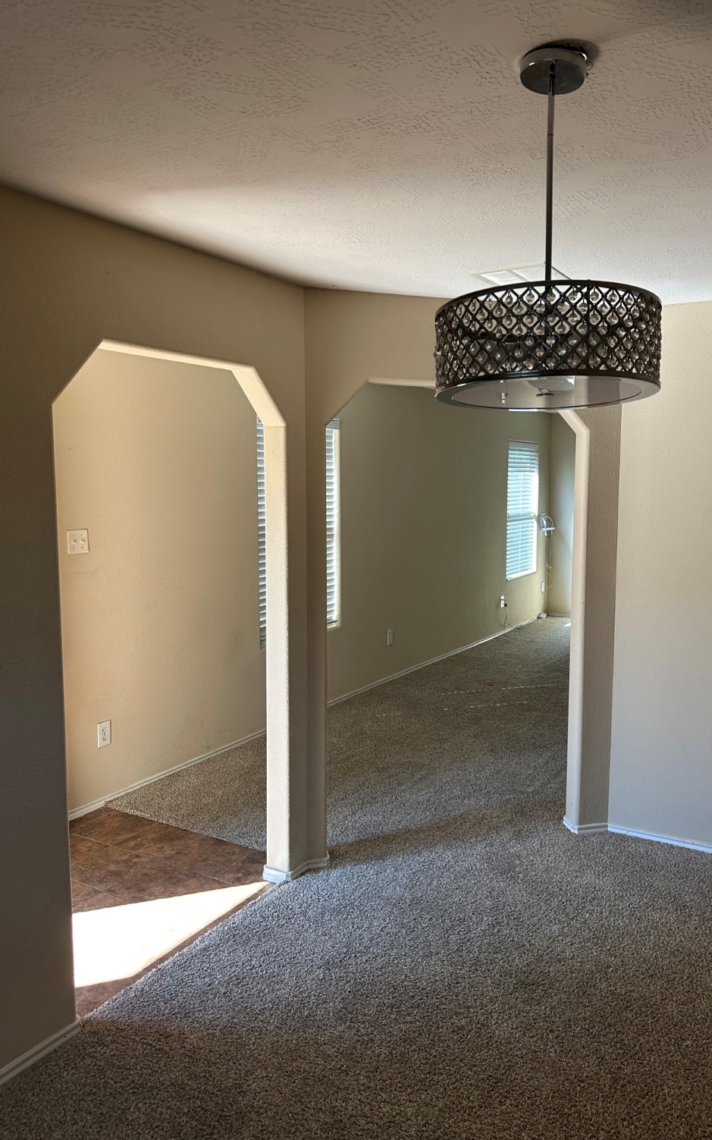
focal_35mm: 26
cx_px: 415
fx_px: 807
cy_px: 567
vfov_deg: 70.4
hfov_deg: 47.4
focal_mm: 6.86
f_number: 1.78
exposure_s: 1/121
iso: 80
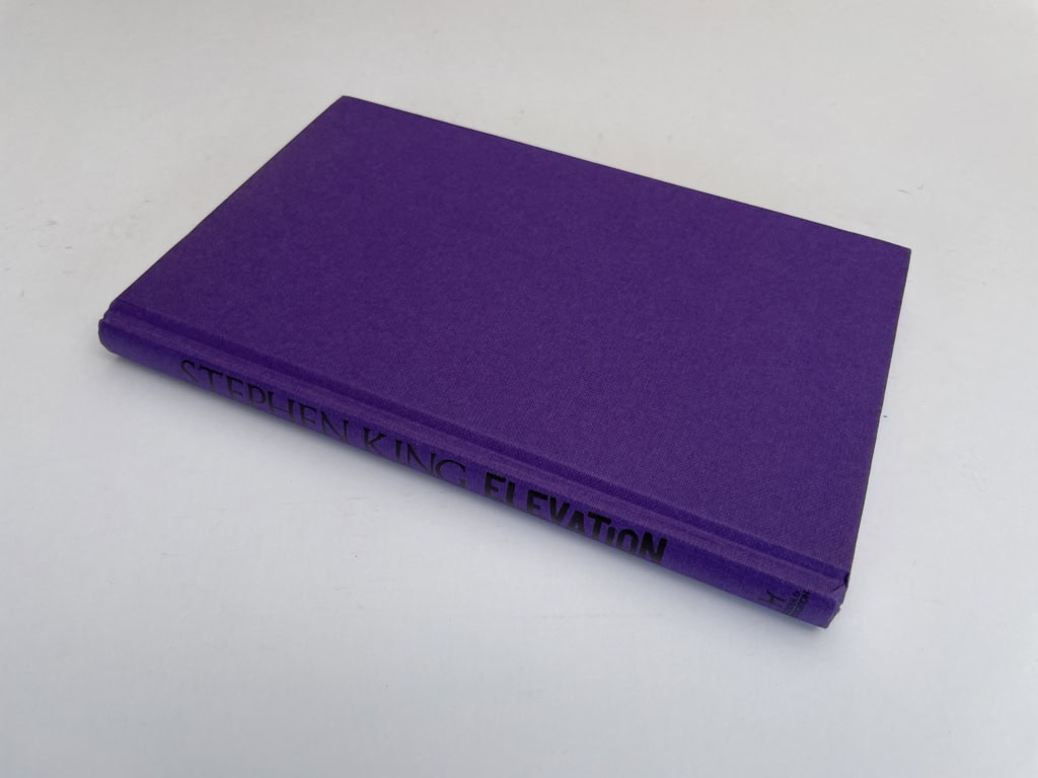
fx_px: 780
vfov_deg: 53.1
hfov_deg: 67.3
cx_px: 519
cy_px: 389
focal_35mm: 26
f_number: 1.6
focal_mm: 4.2
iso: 32
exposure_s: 1/443
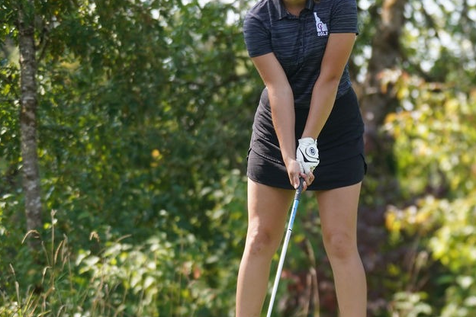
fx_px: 4125
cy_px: 134
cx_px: 308
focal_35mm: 312
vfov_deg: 4.4
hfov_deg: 6.6
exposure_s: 1/500
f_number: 5.6
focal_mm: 190
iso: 500
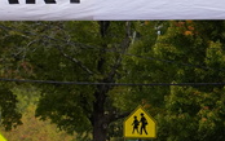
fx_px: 2553
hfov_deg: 5.0
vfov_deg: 3.2
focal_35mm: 416
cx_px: -40
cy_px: 81
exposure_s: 1/1600
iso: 1000
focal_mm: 86
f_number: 5
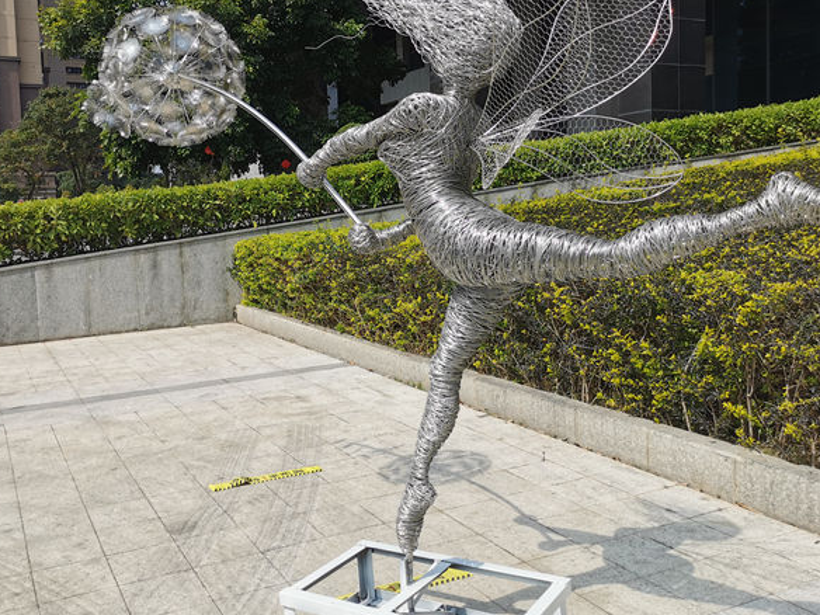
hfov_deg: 50.1
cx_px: 417
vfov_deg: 38.6
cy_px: 261
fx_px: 876
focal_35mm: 37
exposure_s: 1/3067
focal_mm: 5.58
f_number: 1.8
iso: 50
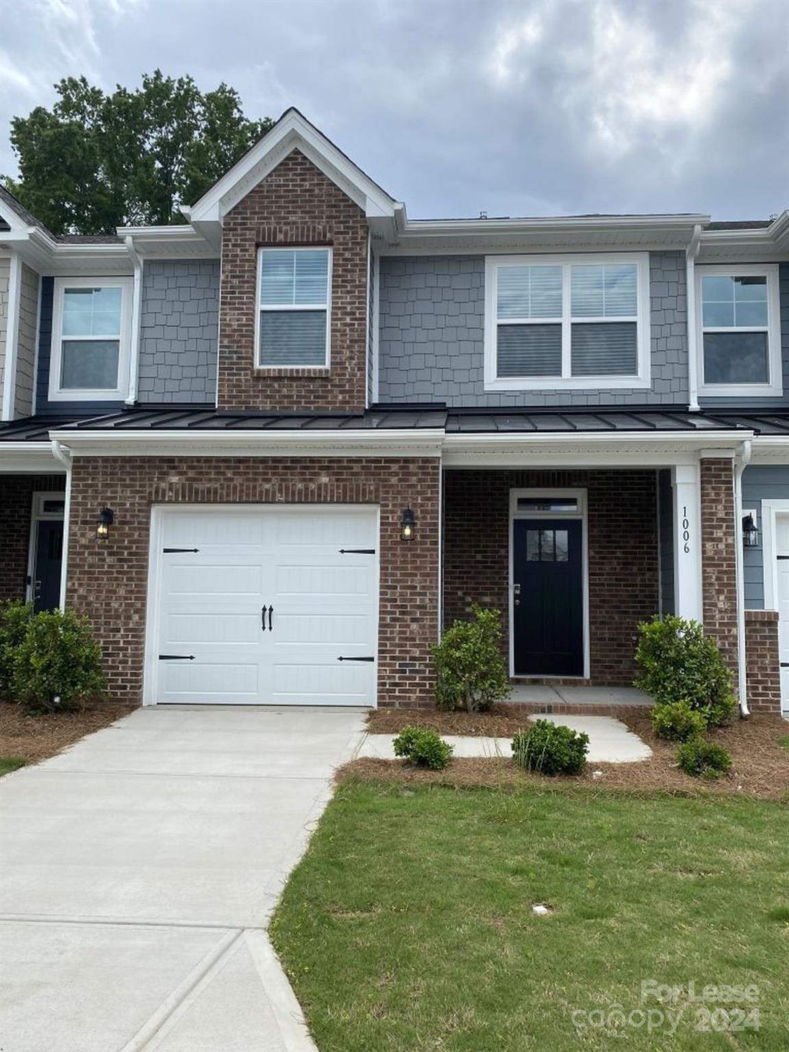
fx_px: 790
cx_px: 394
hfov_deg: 53.1
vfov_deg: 67.3
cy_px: 526
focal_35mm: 26
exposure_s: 1/2105
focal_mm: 4.25
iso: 32
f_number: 1.8
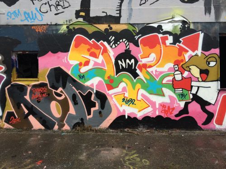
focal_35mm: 30
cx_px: 113
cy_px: 84
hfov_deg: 60.0
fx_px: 196
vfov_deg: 46.8
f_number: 2.2
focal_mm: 4.12
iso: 50
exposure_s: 1/60
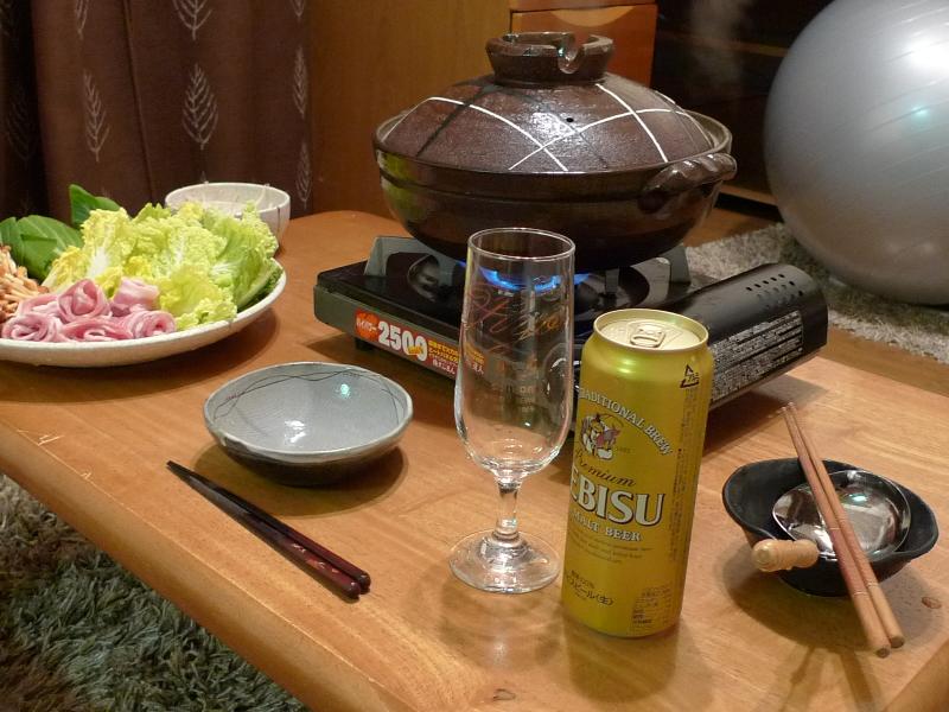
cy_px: 356
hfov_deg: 46.8
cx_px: 474
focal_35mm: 40
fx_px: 1097
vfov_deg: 36.0
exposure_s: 1/30
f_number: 2
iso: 320
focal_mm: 5.1
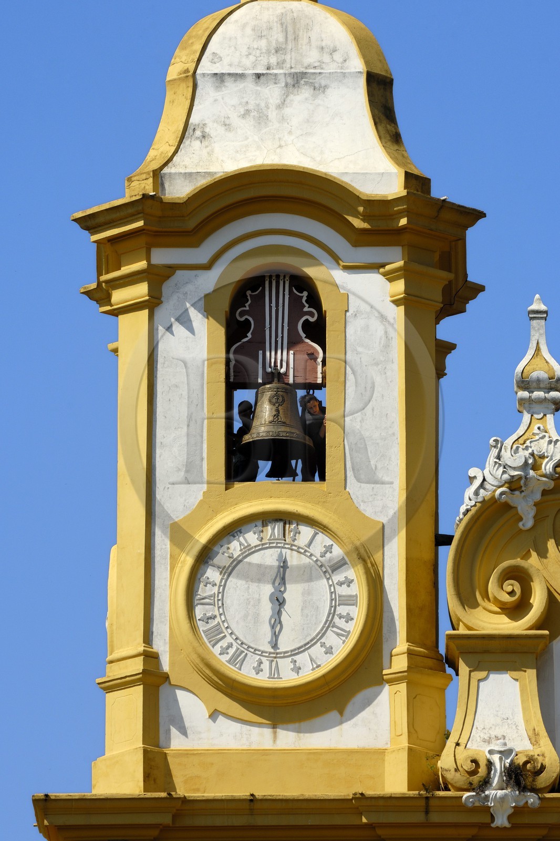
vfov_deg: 6.9
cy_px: 420
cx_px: 280
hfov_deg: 4.6
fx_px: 7002
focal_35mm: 300
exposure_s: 1/320
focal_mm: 200
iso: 100
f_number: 9
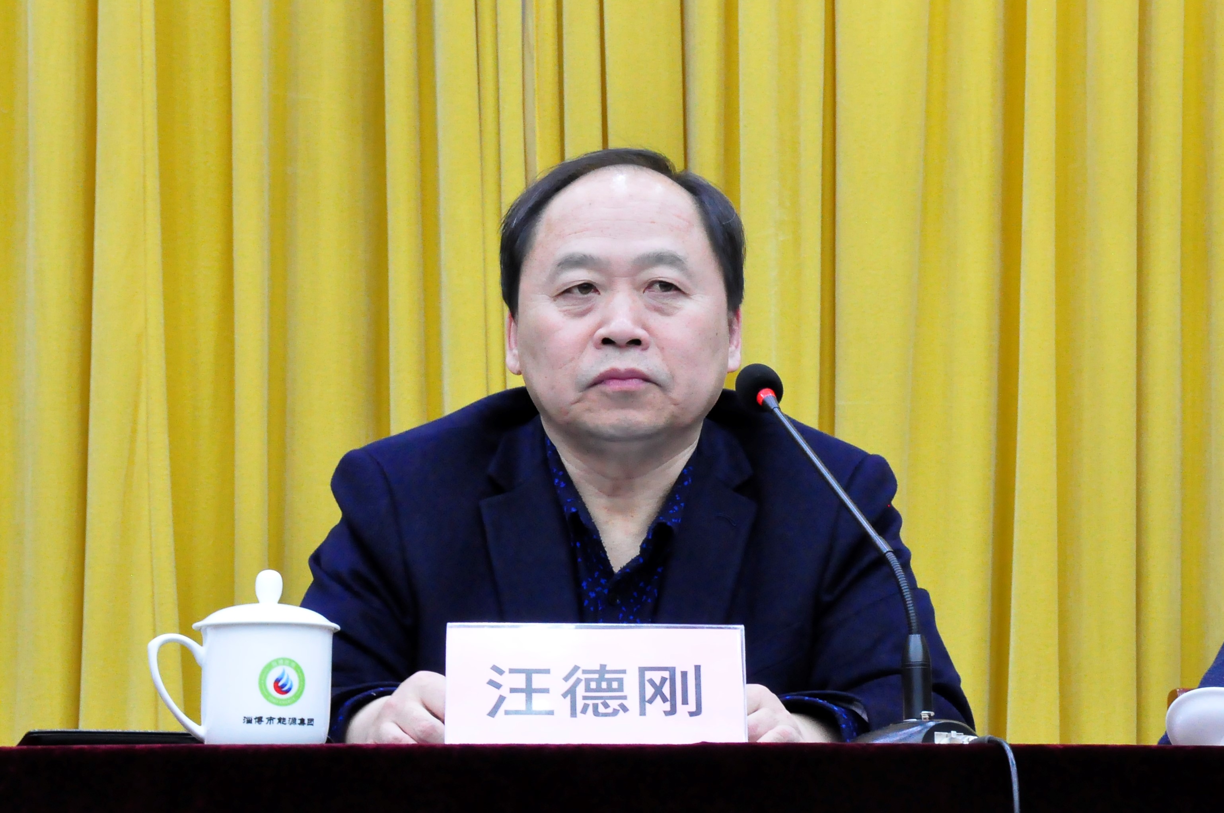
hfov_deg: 23.4
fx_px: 2954
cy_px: 406
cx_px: 612
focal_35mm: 87
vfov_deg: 15.7
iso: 3200
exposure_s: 1/30
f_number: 13
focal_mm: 58
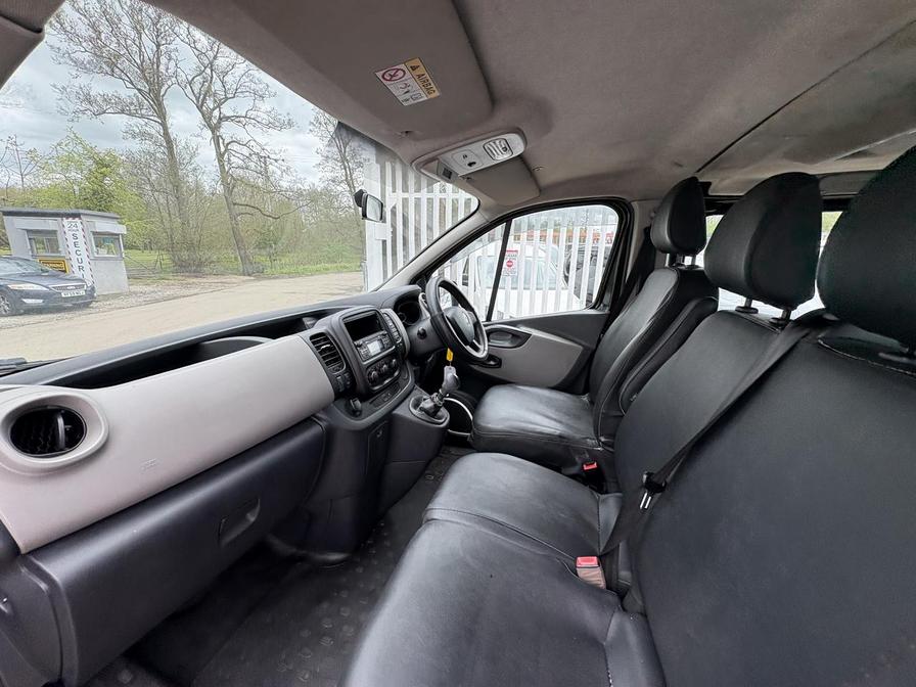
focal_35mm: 14
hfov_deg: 102.1
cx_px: 458
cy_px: 344
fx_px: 370
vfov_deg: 85.7
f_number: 2.2
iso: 50
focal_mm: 2.22
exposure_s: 1/202
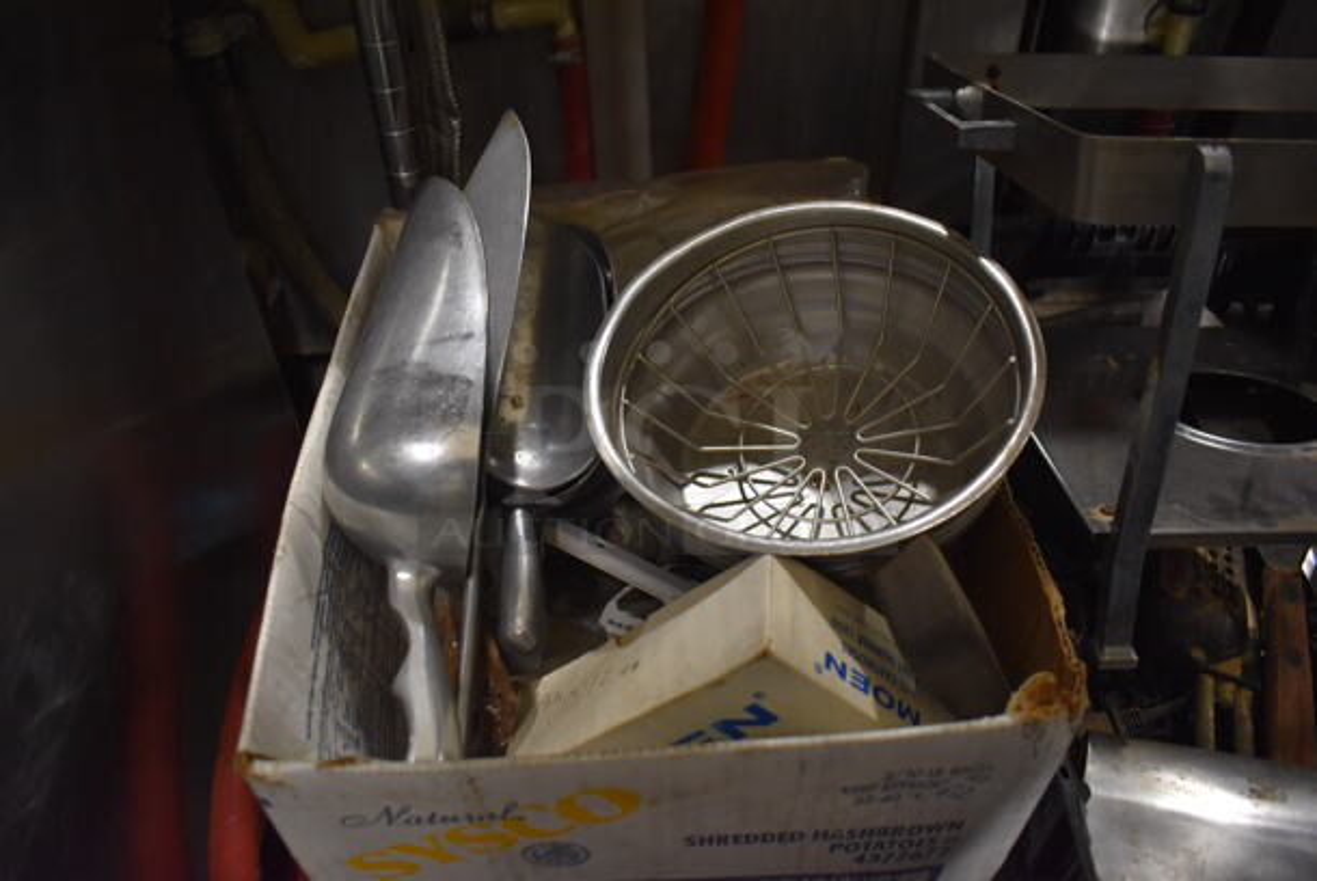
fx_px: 989
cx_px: 658
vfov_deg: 48.0
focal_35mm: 27
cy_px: 440
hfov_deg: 67.3
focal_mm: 18
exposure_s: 1/125
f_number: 3.5
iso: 1400
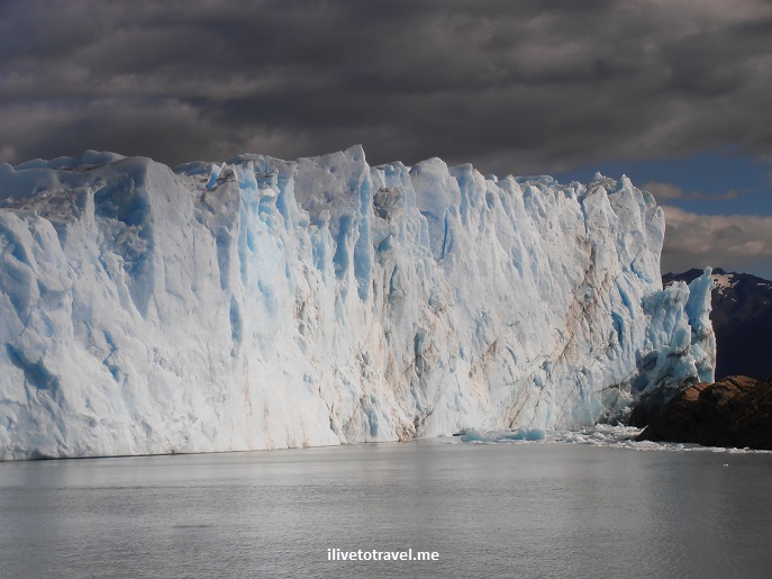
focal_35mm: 111
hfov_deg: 17.7
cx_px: 386
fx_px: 2475
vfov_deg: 13.3
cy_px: 290
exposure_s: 1/400
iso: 80
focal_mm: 19.64
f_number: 14
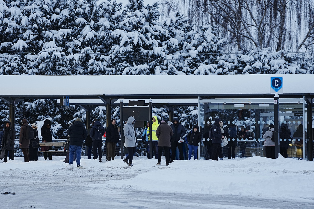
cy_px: 104
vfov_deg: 6.9
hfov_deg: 10.3
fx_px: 1744
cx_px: 157
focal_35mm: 200
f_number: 2.8
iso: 500
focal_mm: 200
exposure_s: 1/80
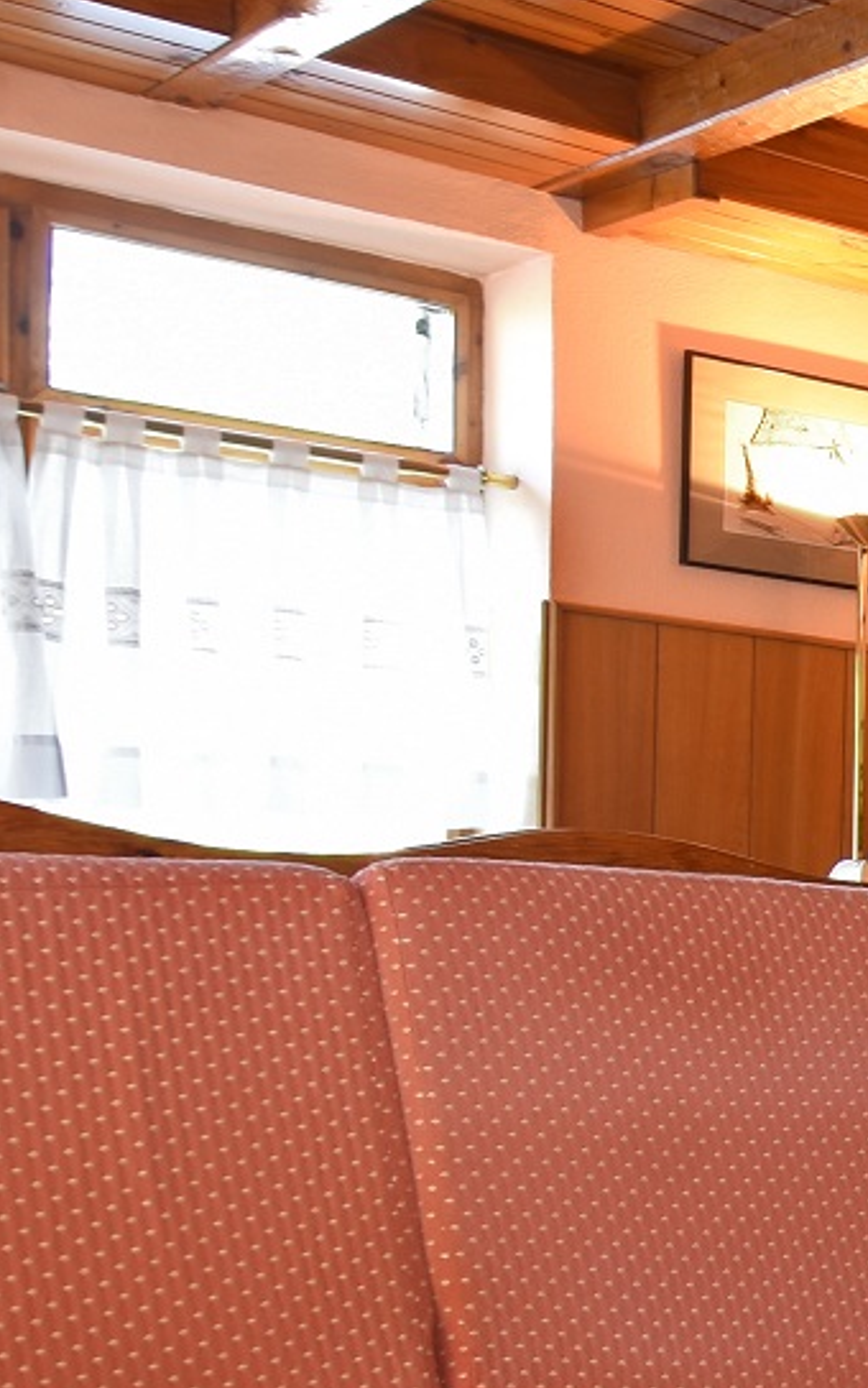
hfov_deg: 13.4
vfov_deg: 29.6
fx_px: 2612
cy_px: 902
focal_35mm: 69
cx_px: 2139
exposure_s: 1/1.6
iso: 100
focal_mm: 12
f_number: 8
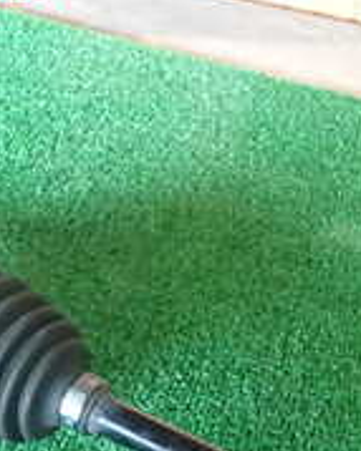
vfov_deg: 21.8
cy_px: 517
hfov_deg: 18.3
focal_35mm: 82
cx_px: 343
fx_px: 1096
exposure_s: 1/30
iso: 640
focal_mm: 4.5
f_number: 2
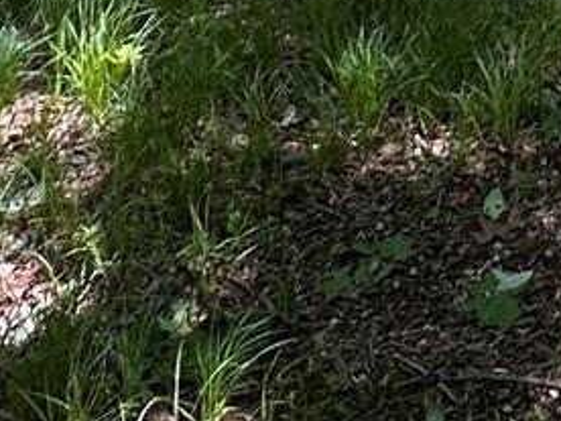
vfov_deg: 11.3
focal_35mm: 104
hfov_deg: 17.3
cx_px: 811
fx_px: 1685
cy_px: -649
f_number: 2.2
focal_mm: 2.22
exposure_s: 1/99
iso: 50
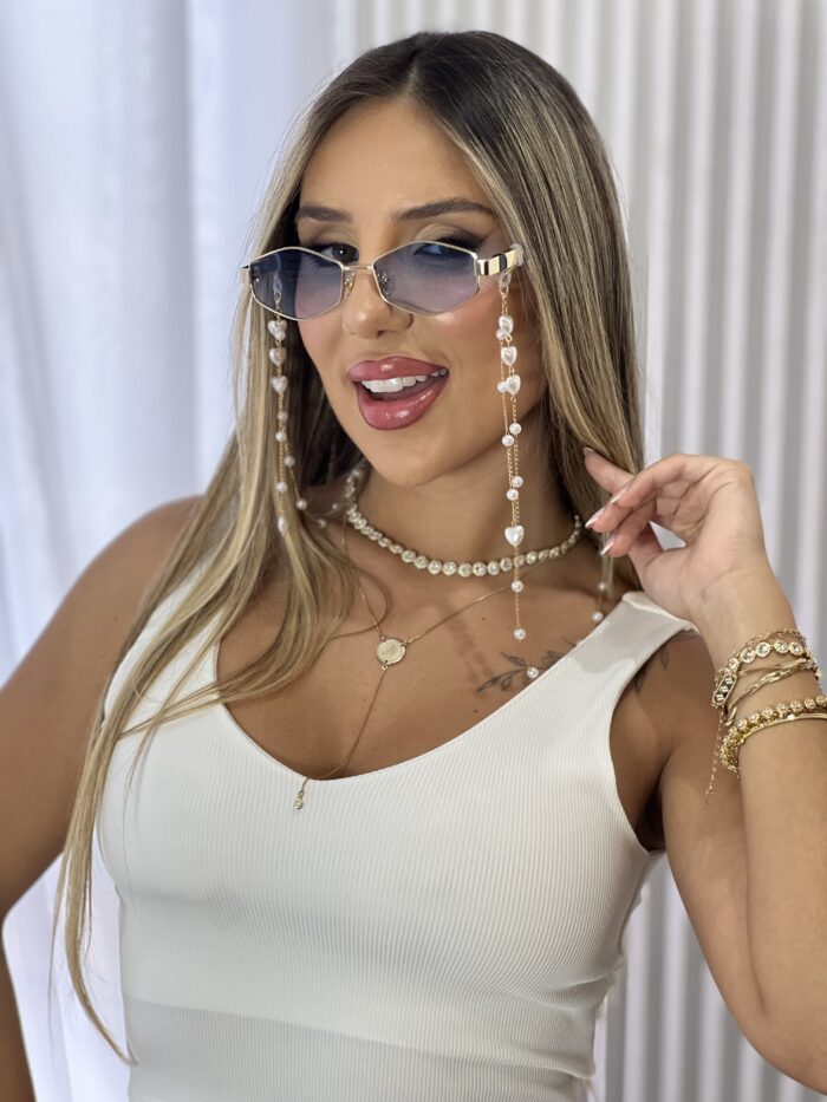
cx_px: 414
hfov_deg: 19.1
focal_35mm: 77
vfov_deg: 25.3
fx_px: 2452
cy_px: 551
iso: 160
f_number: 2.8
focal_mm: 9
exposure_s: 1/120
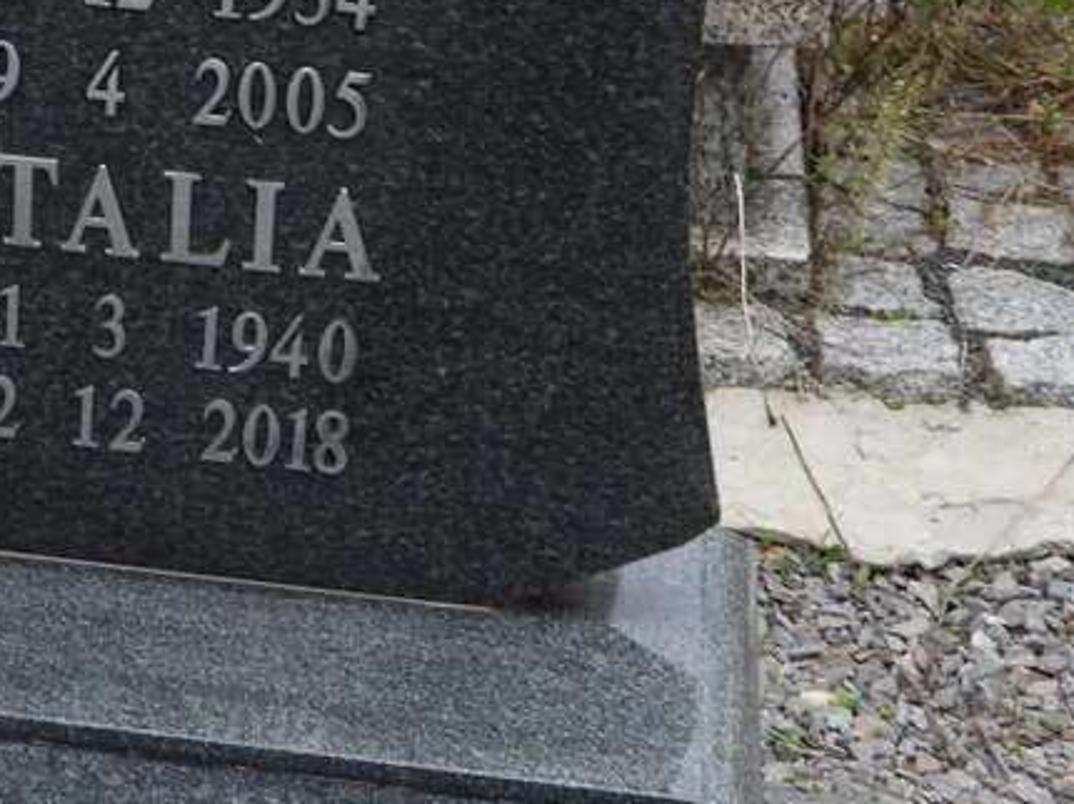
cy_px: 65
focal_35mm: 112
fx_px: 3473
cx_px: -95
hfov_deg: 17.0
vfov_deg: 13.1
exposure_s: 1/250
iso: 100
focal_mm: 8.5
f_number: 3.2
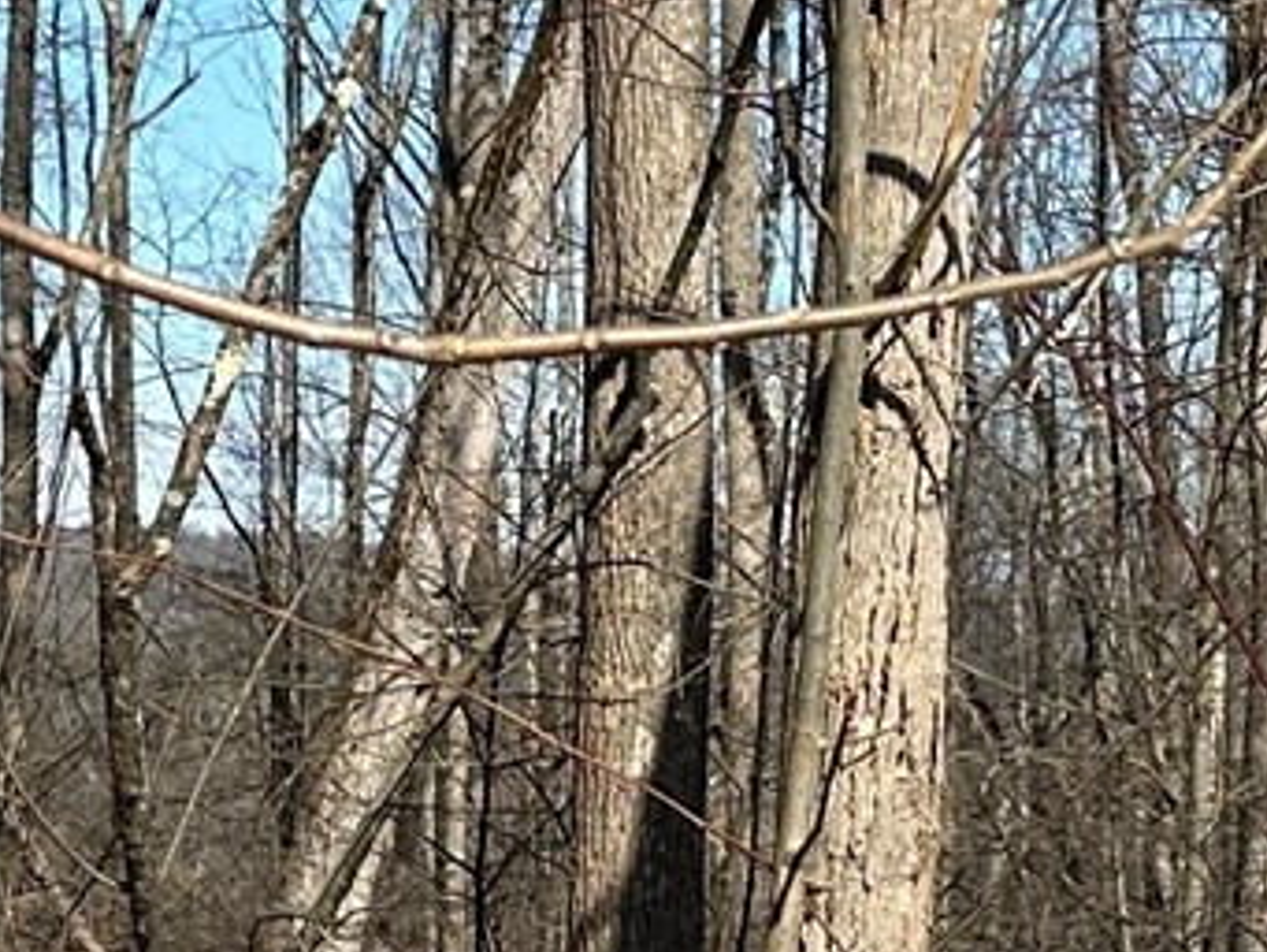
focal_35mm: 144
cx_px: 383
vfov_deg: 10.3
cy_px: 495
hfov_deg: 13.7
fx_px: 5272
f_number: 1.78
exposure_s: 1/4348
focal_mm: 6.86
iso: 80
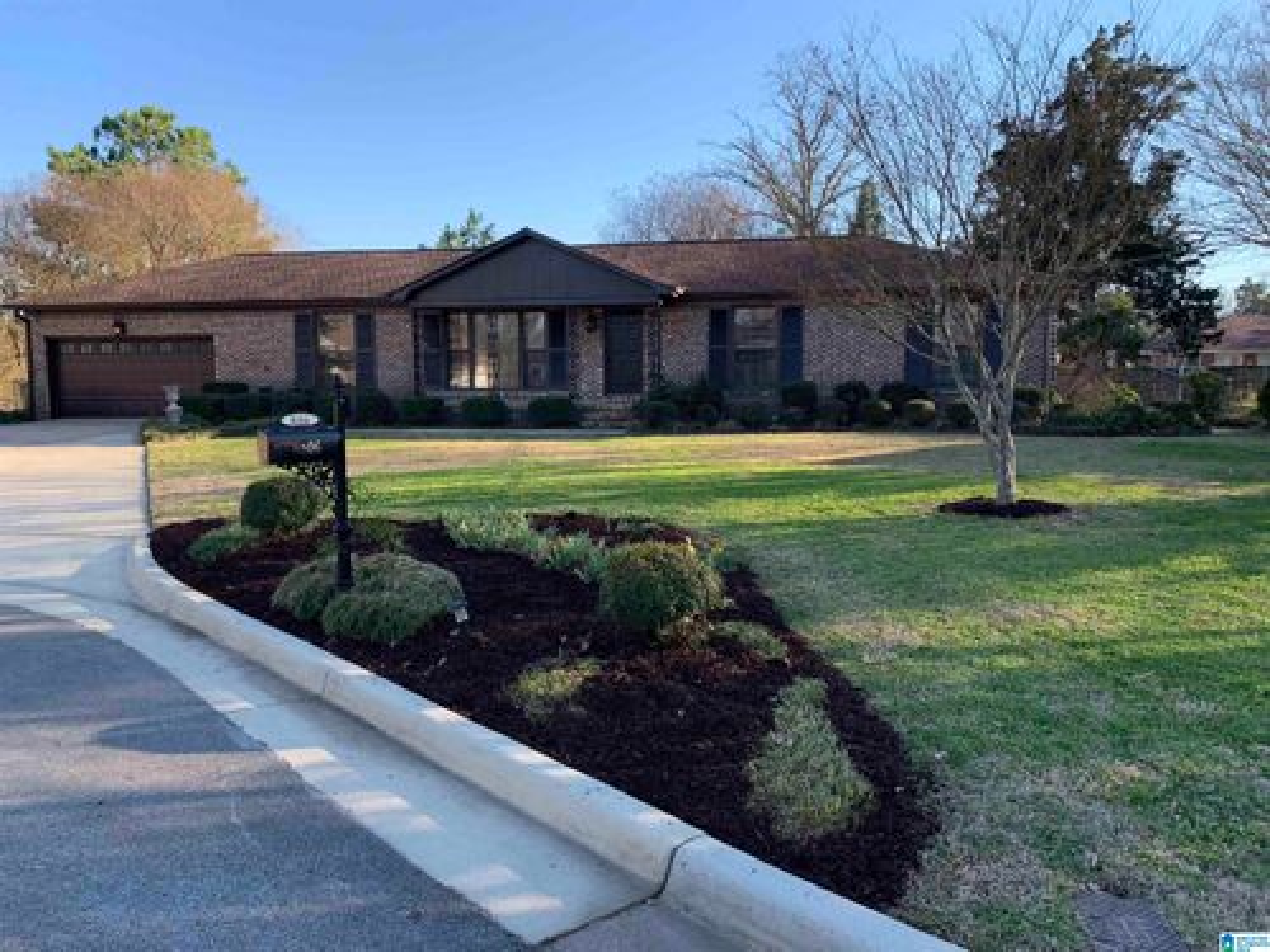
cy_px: 476
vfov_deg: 53.1
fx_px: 954
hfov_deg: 67.3
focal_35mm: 26
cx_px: 635
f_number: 1.8
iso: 25
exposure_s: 1/500
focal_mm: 4.25
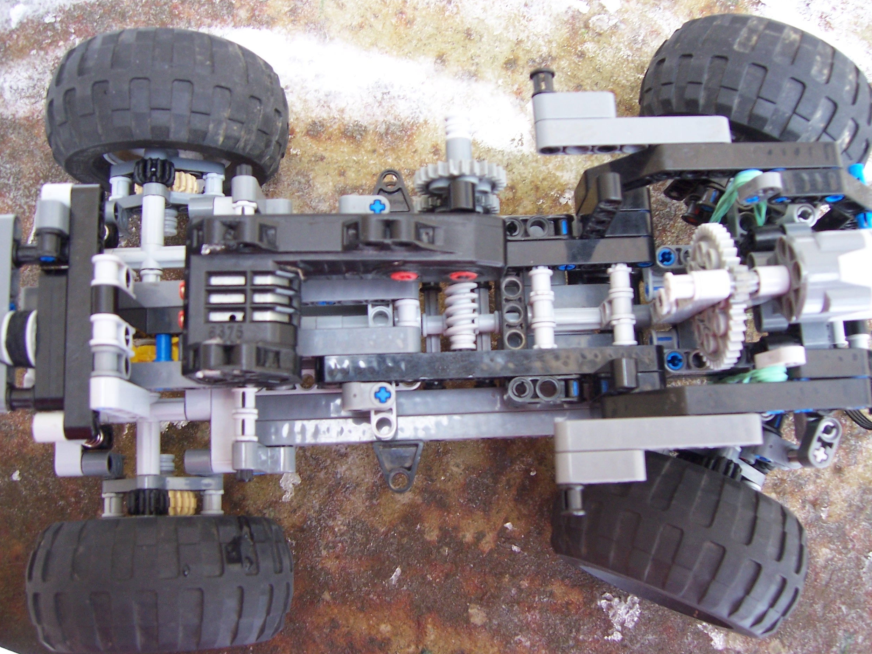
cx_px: 445
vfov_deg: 38.7
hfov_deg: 50.1
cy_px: 321
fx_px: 932
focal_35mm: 37
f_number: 3
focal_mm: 6
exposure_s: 1/30
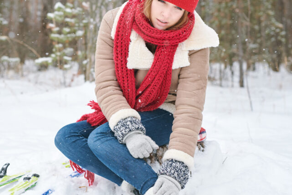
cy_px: 118
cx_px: 93
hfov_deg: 25.8
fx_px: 633
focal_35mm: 78
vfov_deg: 17.5
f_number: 4
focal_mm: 50
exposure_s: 1/1000
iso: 400
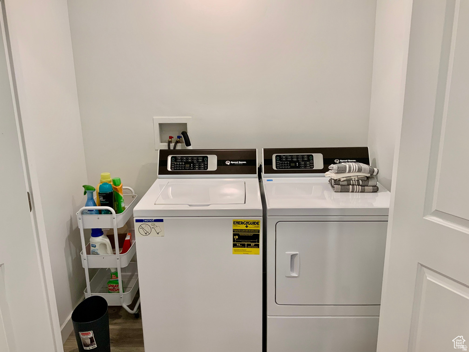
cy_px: 176
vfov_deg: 48.2
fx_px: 393
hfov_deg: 61.7
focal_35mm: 29
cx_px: 234
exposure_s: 1/60
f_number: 1.8
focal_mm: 3
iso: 50
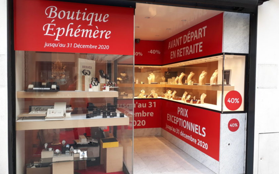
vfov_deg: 43.1
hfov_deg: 64.6
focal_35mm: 29
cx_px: 140
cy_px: 93
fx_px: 220
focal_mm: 3.6
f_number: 1.9
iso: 64
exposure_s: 1/100
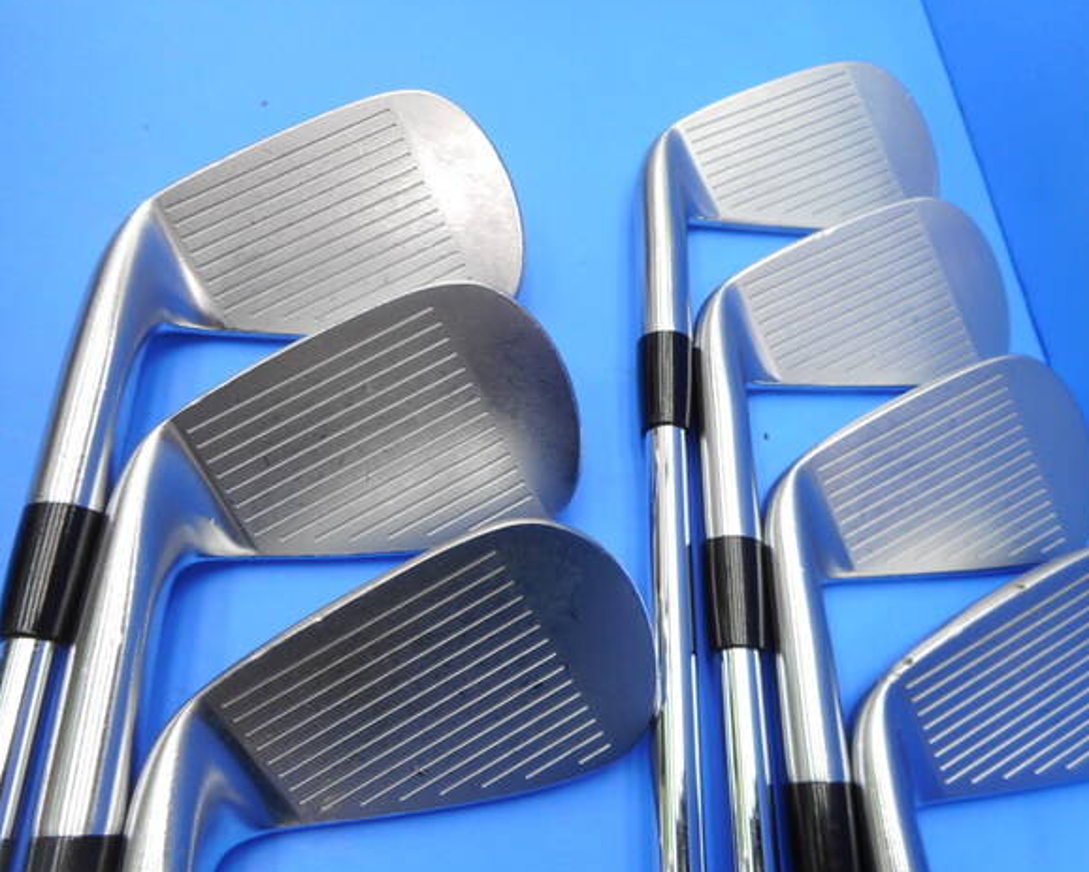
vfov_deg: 53.2
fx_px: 871
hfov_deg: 63.9
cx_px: 601
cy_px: 443
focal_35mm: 27
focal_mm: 4.5
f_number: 3.7
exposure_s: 1/30
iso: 110
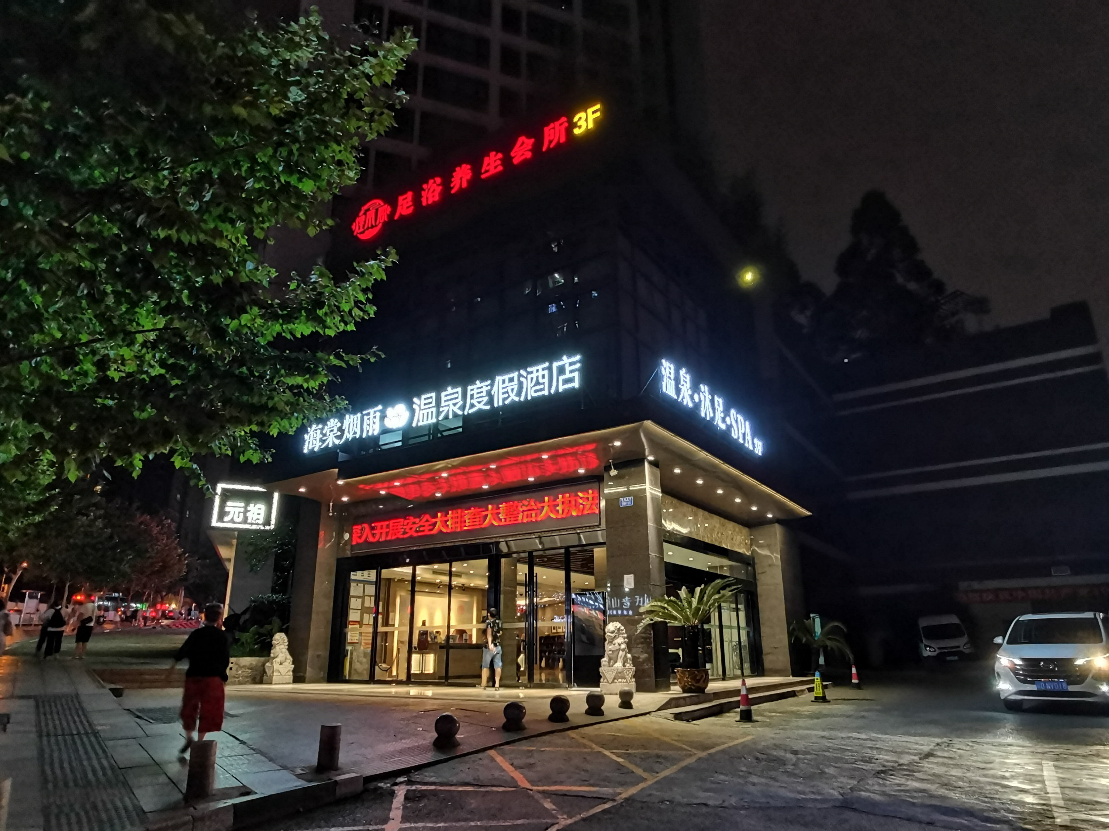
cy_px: 416
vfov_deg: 58.9
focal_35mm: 23
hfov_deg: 73.9
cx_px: 554
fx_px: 737
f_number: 2.2
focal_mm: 2.2
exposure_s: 7
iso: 250
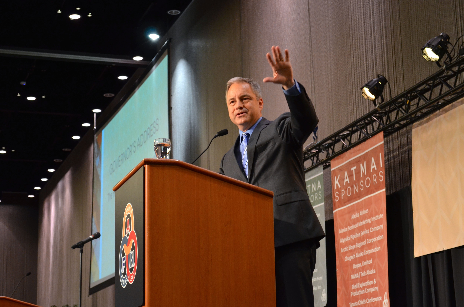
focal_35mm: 82
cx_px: 232
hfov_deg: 24.7
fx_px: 1061
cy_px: 154
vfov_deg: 16.5
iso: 800
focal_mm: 55
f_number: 5.6
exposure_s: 1/40
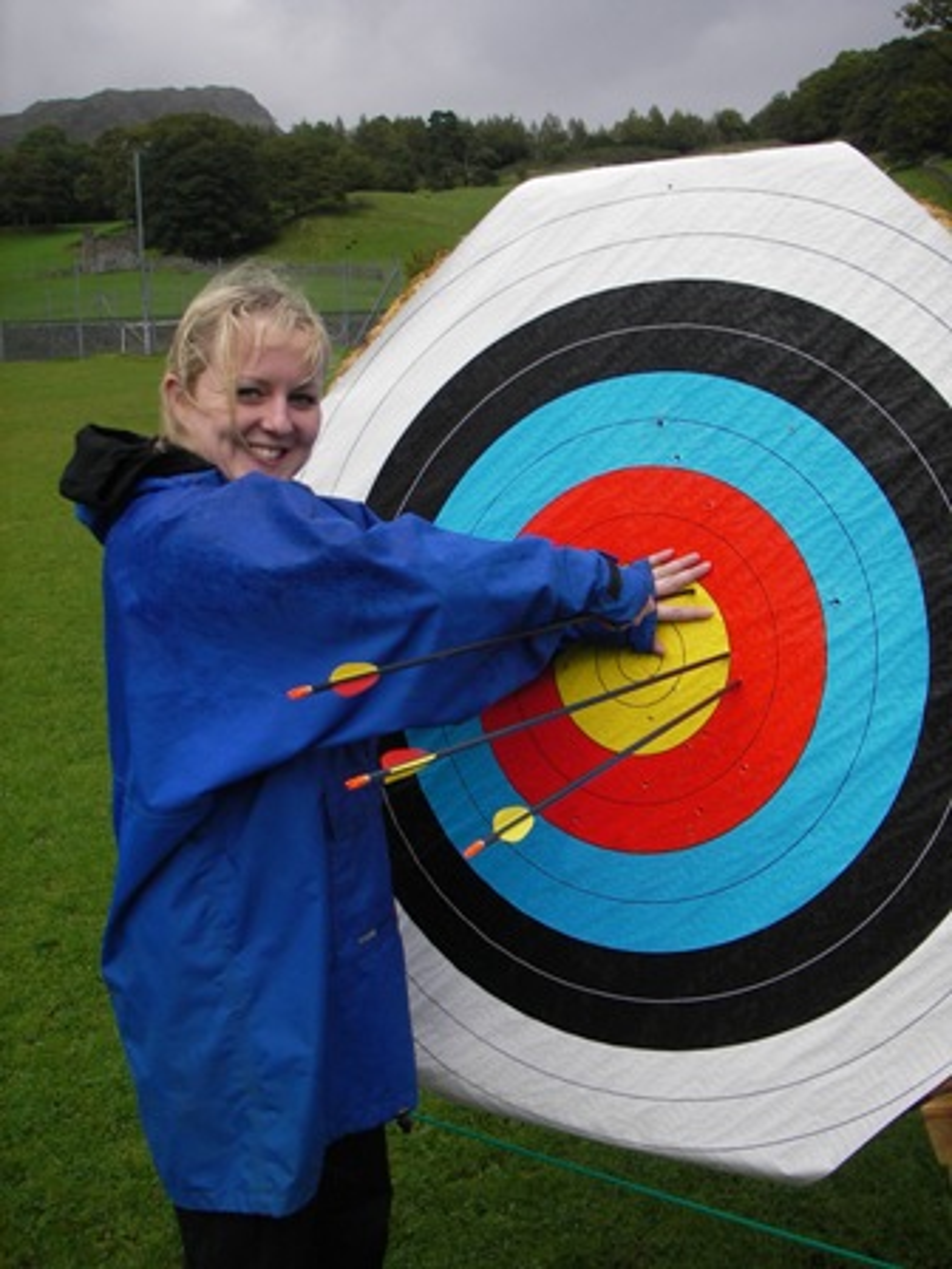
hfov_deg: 37.7
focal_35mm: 38
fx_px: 1393
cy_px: 634
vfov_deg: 49.0
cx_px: 476
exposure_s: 1/400
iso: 50
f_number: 3.3
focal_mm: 6.3
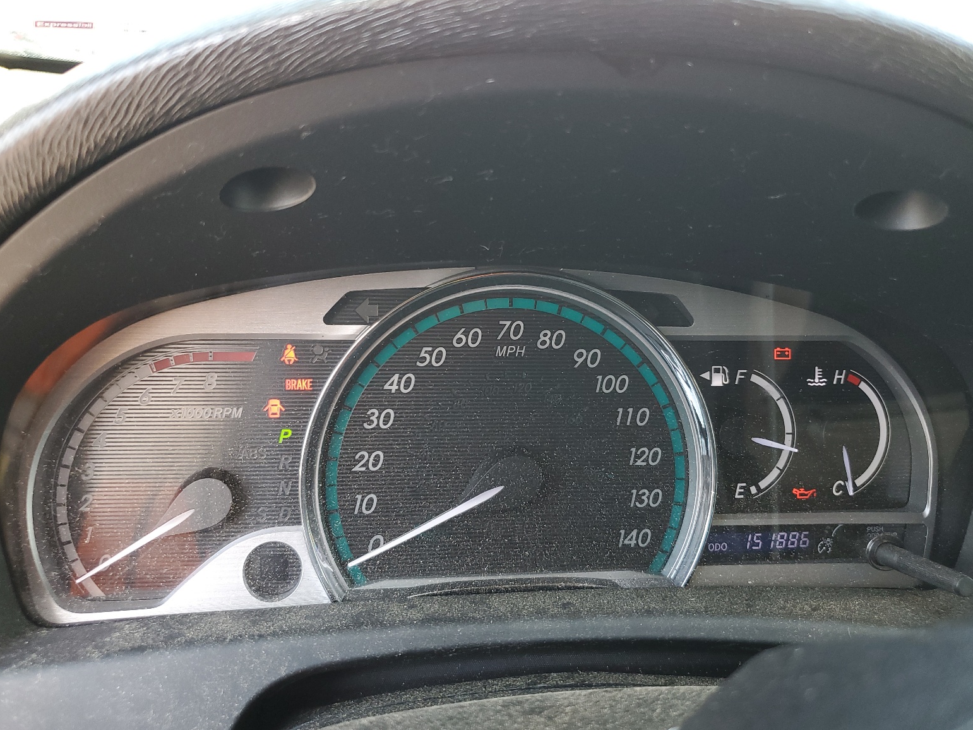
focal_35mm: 27
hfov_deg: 65.3
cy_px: 364
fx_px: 759
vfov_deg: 51.4
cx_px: 487
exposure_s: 1/120
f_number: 1.5
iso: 82
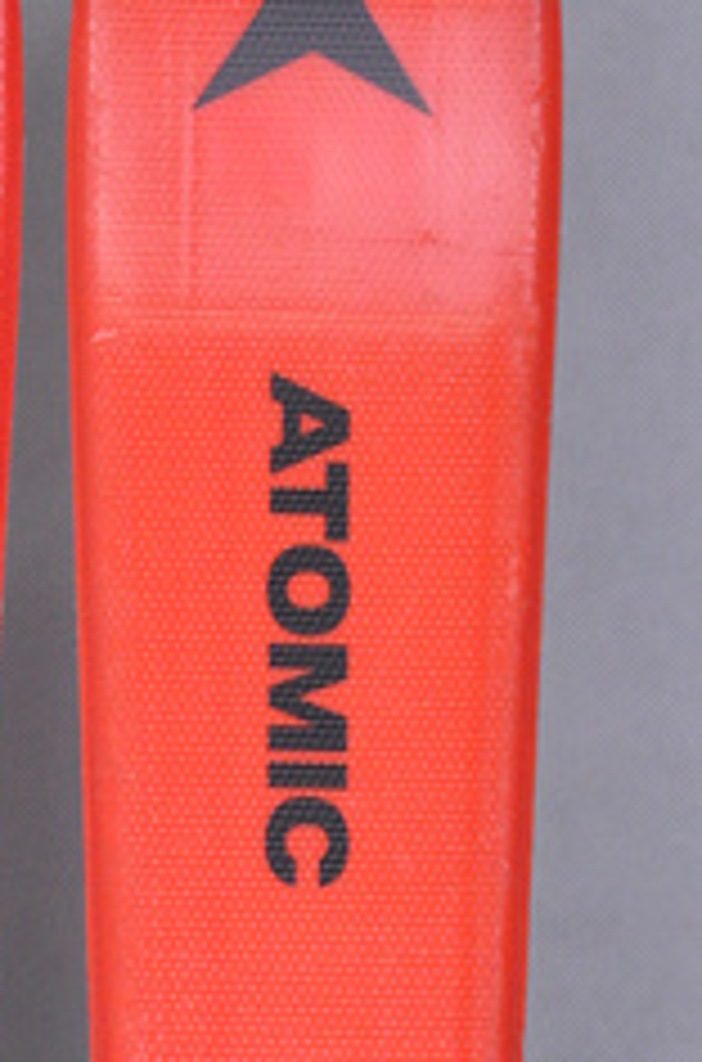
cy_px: 724
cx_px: 38
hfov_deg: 4.5
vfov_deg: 6.9
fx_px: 8854
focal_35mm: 301
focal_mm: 105
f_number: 9.5
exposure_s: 1/125
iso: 3200
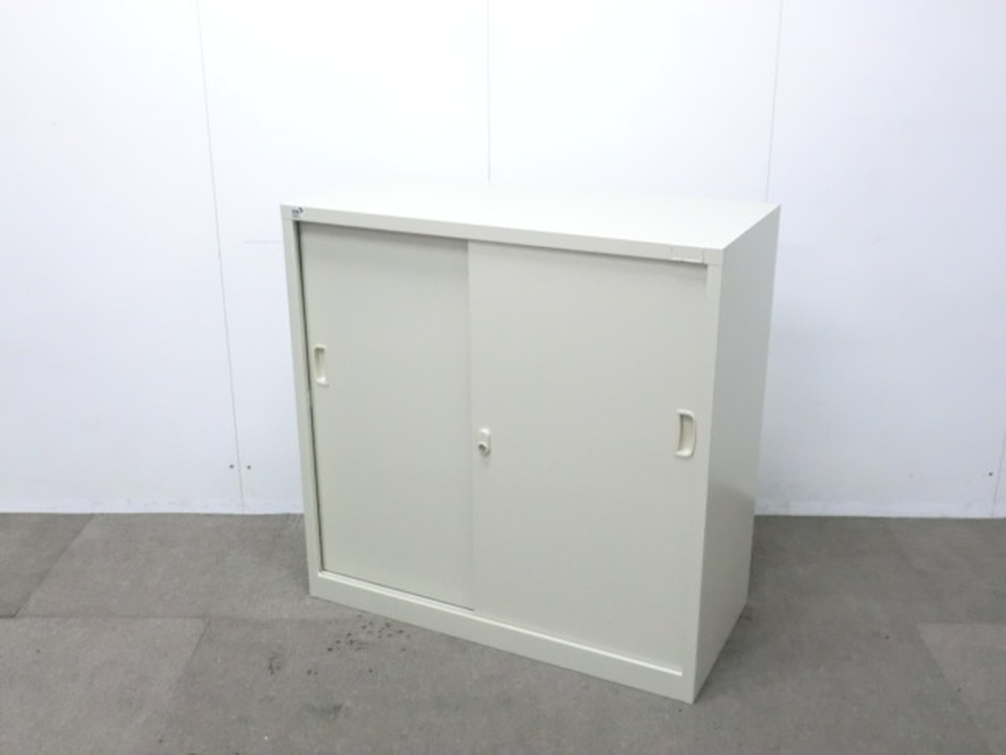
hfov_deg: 49.0
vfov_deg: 37.7
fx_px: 1104
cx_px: 503
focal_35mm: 38
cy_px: 378
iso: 800
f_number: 3.9
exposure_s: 1/50
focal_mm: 6.9
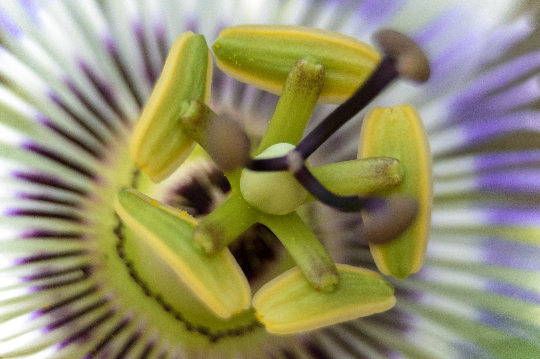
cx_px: 270
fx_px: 2922
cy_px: 180
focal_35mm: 195
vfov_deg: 7.0
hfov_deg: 10.6
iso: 3200
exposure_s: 1/400
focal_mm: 130
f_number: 4.8
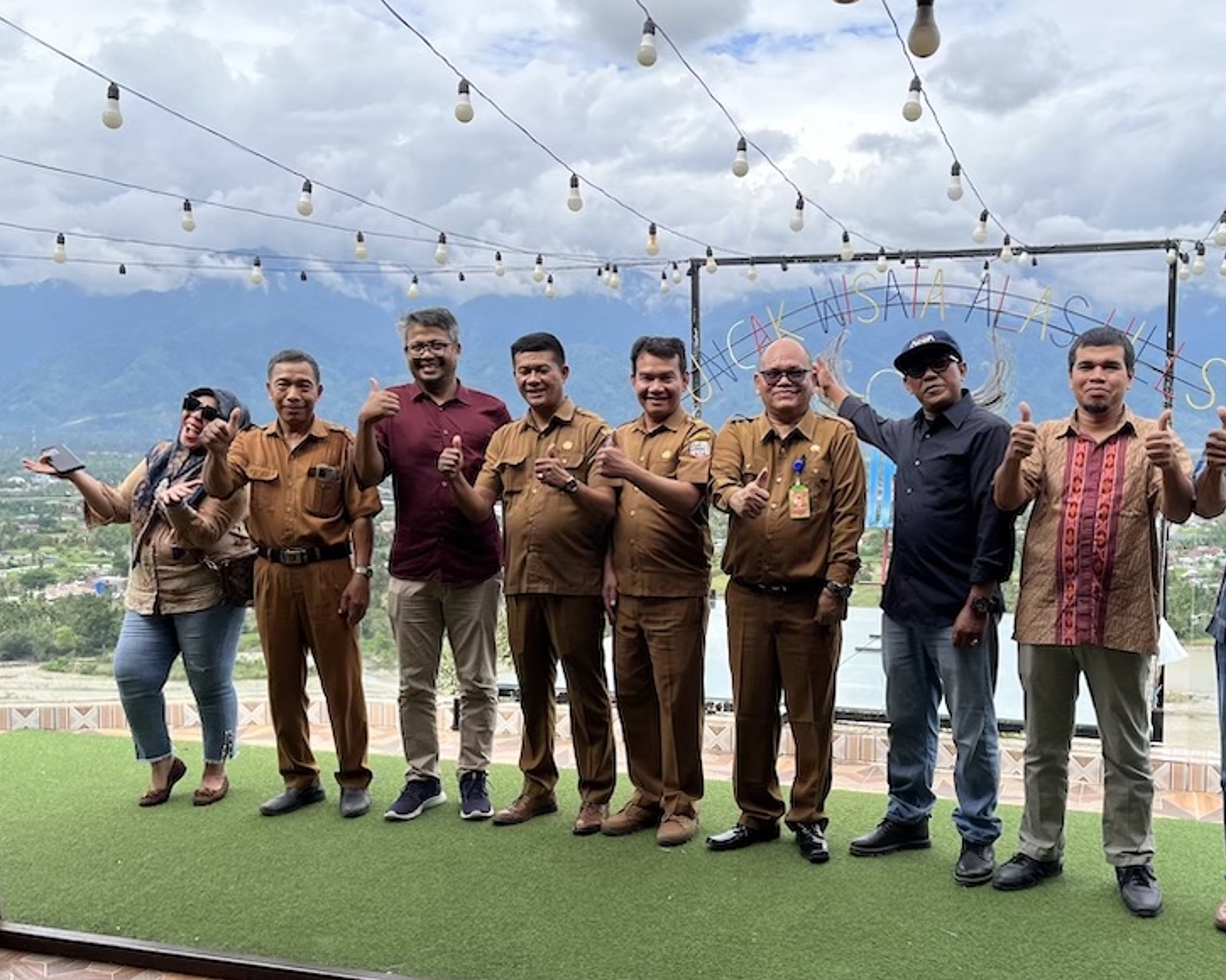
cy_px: 585
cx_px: 720
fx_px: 1270
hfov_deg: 51.3
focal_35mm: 35
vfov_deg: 42.0
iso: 50
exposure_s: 1/1458
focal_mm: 5.1
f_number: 1.6
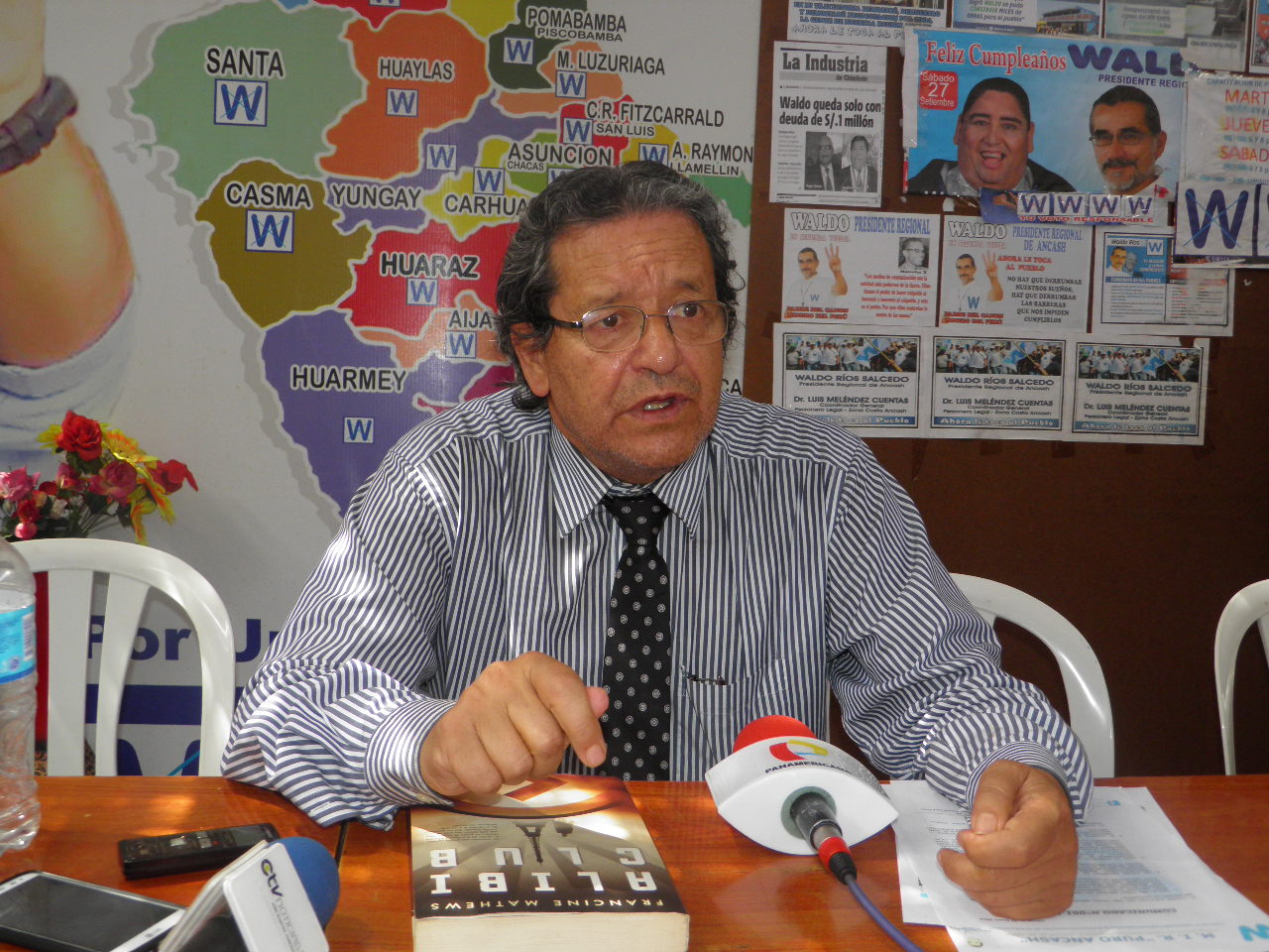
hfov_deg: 52.6
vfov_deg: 40.7
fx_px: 1283
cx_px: 634
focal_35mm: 35
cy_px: 476
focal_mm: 6.3
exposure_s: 1/50
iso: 100
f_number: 3.1
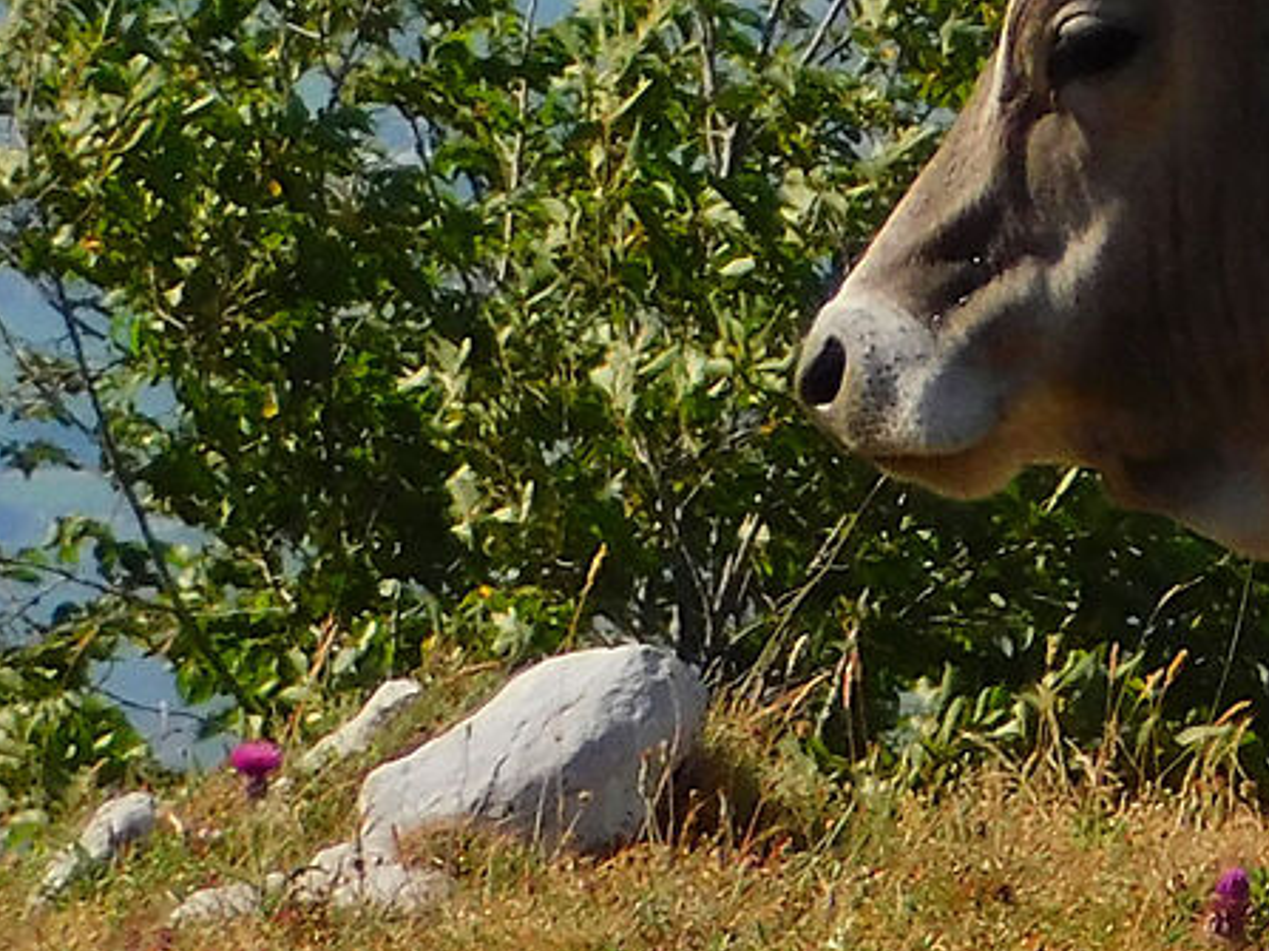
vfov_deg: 1.5
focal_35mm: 988
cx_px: 3055
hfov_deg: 2.0
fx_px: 36210
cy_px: -789
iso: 125
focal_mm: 32.7
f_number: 5.4
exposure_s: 1/640
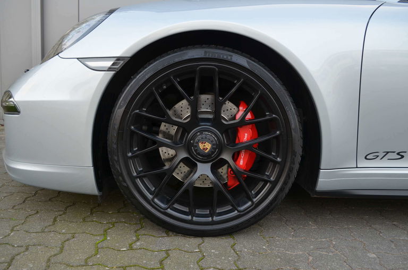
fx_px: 373
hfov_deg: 57.3
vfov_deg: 39.8
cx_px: 204
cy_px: 135
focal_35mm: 33
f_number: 4.5
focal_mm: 22
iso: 400
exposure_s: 1/80
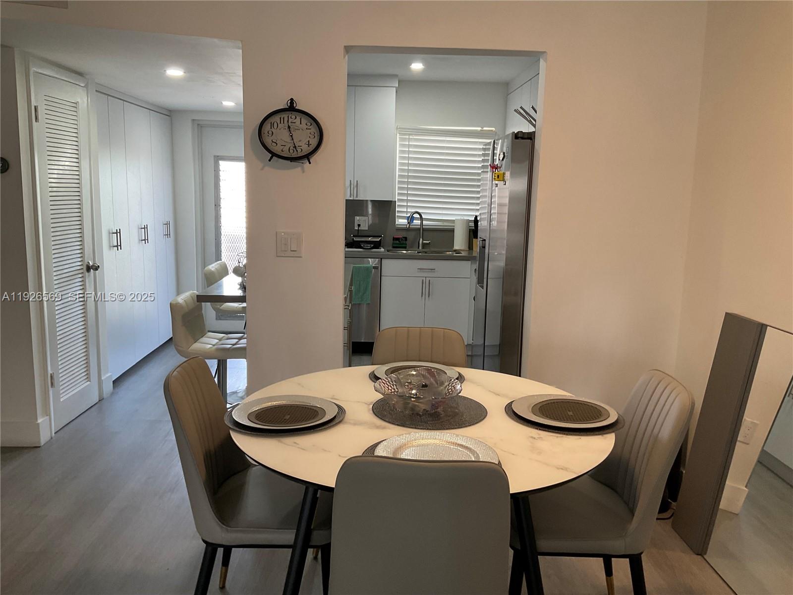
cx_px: 396
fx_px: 664
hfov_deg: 61.7
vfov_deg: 48.2
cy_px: 298
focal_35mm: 29
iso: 50
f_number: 1.8
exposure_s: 1/60
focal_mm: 3
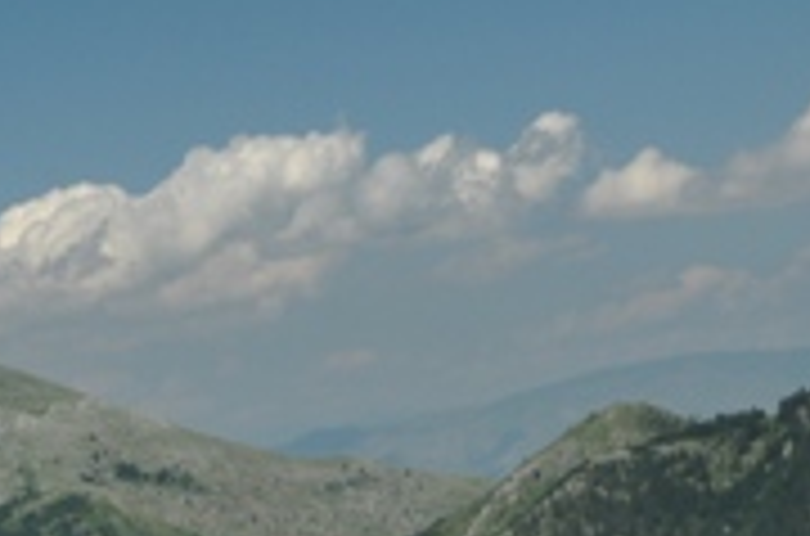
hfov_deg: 11.7
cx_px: -252
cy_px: 948
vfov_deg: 7.7
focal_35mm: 171
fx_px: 3837
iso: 200
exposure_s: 1/80
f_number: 16
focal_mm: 32
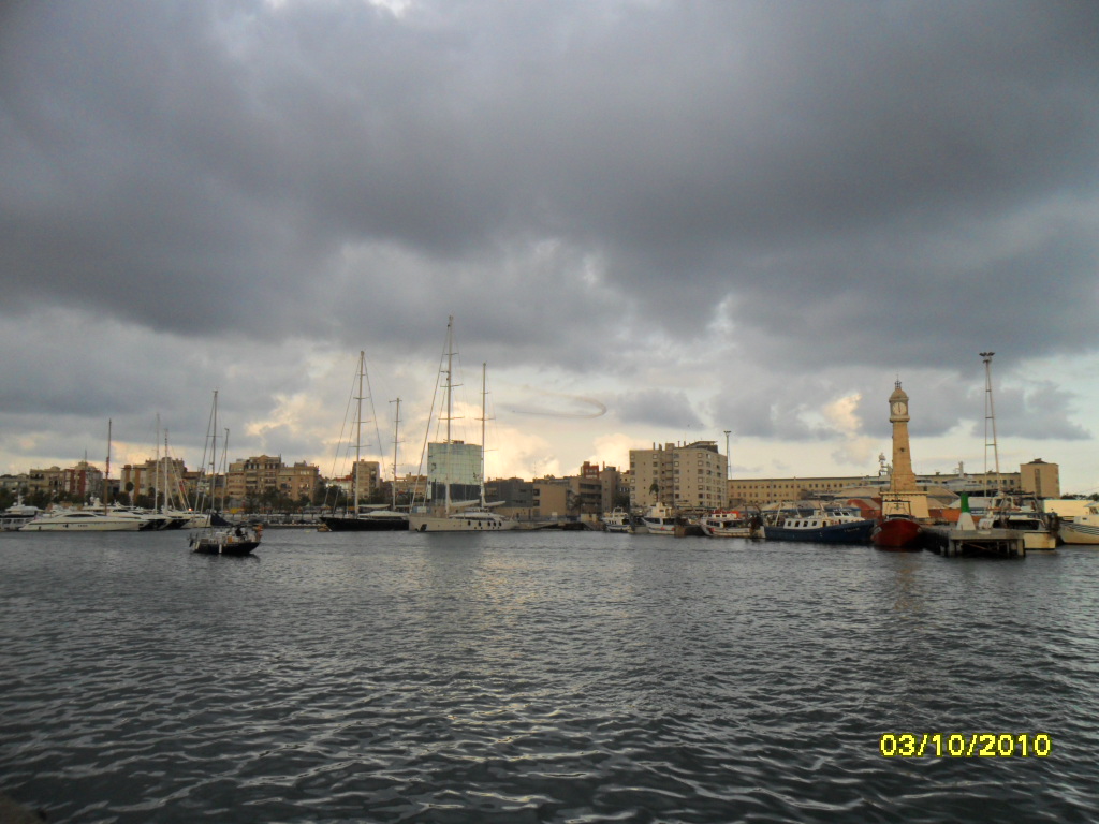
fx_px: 857
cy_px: 412
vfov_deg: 51.4
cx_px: 550
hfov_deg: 65.3
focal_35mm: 27
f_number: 3.5
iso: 100
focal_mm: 4.9
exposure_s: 1/500
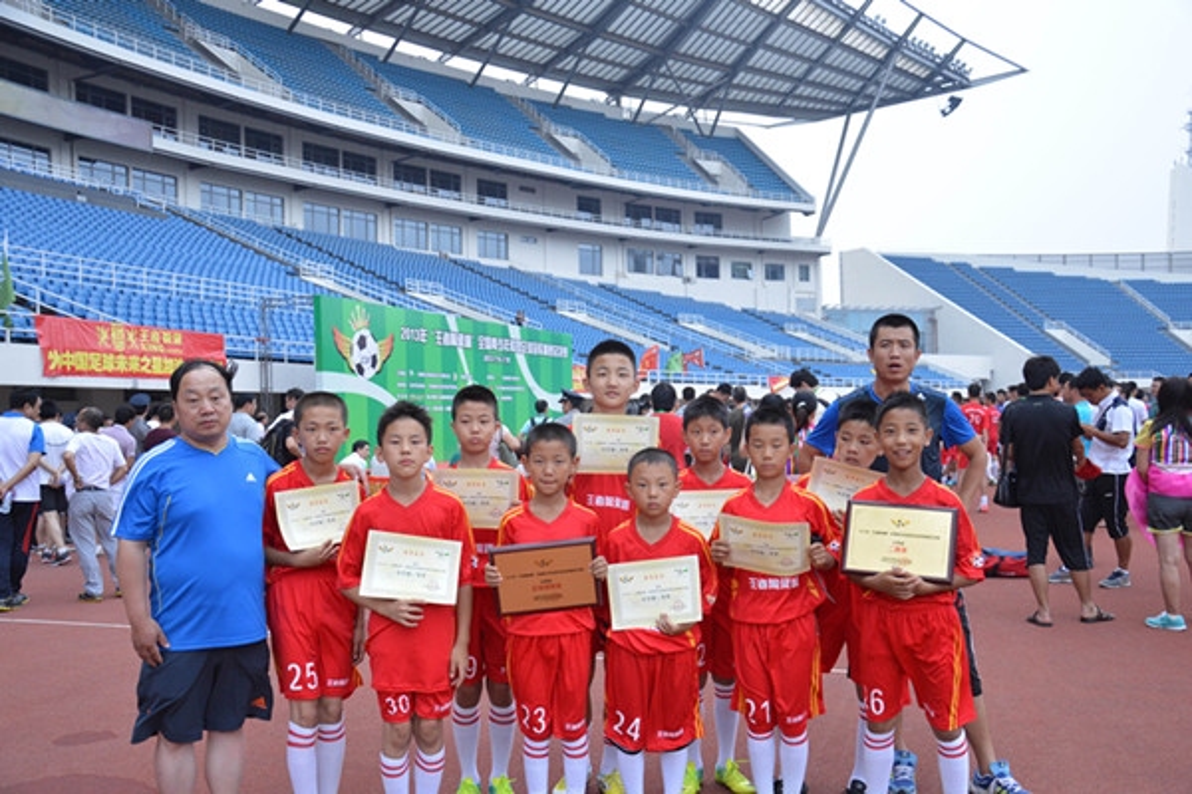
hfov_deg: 57.2
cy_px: 397
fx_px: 1093
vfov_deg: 40.0
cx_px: 596
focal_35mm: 33
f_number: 4.5
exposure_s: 1/60
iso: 400
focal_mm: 22
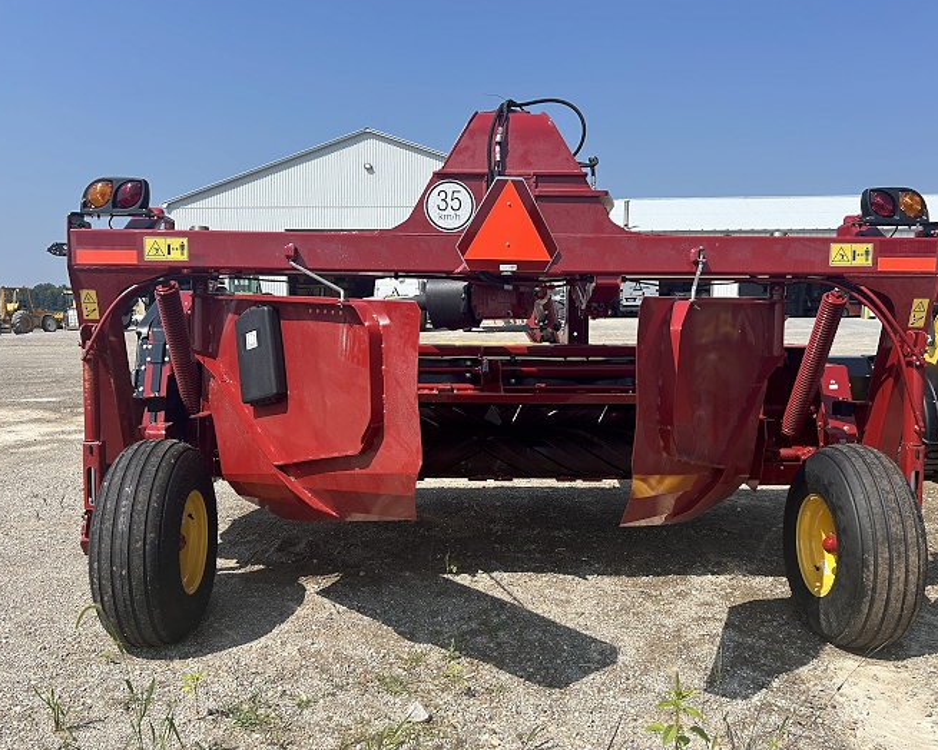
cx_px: 487
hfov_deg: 57.2
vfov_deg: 47.1
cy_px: 408
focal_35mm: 31
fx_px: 861
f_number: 1.5
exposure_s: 1/4115
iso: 50
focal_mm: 5.7
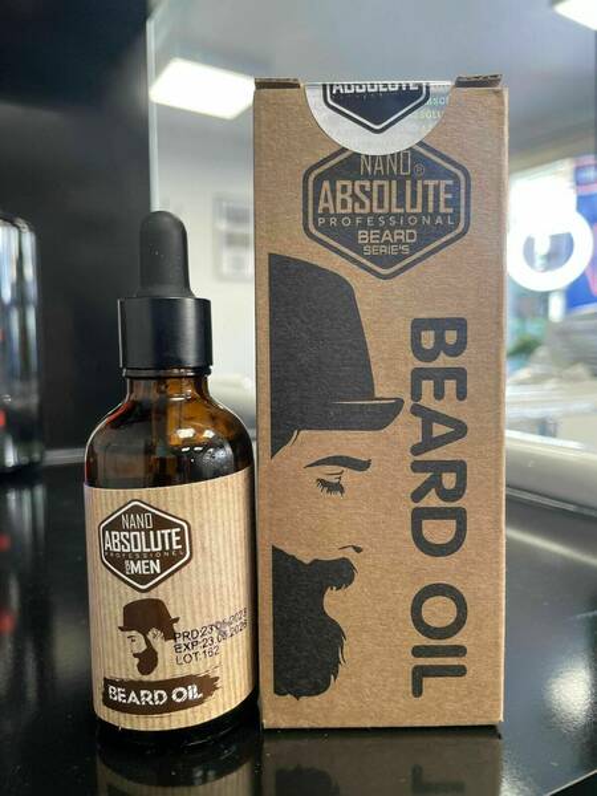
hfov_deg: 53.1
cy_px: 398
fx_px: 598
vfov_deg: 67.3
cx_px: 298
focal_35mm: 26
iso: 125
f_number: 1.6
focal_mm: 4.2
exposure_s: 1/111
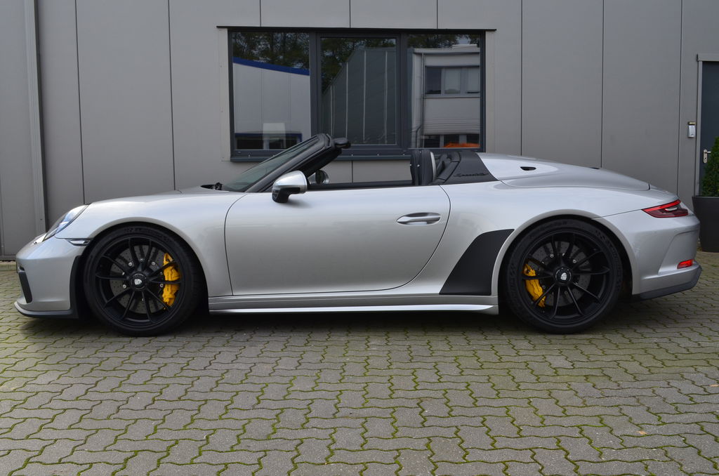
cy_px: 238
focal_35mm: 36
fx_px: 717
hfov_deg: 53.2
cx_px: 360
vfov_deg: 36.7
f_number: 10
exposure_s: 1/200
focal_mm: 24
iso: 400
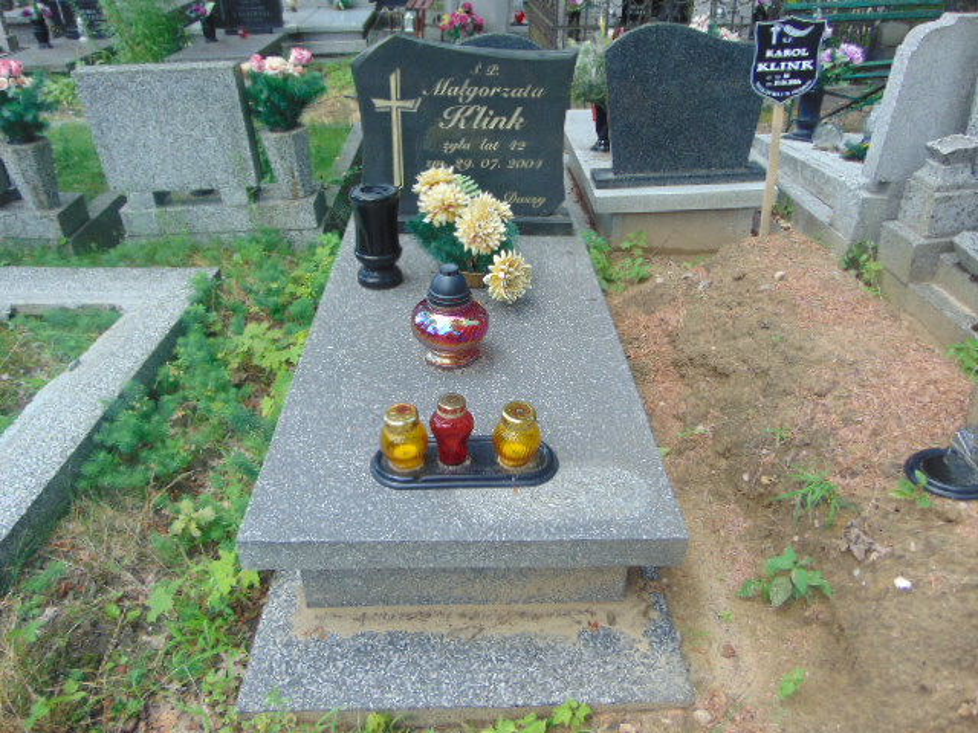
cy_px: 366
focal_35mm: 25
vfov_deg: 54.9
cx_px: 489
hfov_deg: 69.4
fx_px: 706
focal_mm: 4.5
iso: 80
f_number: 3
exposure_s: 1/200
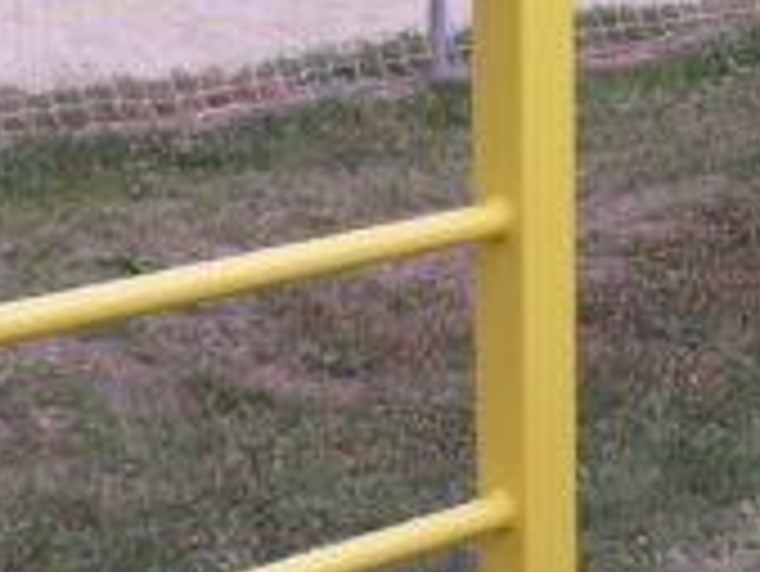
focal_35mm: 132
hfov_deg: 14.4
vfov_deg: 11.2
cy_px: 99
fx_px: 2900
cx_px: 917
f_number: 3.3
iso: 80
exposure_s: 1/400
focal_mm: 4.1
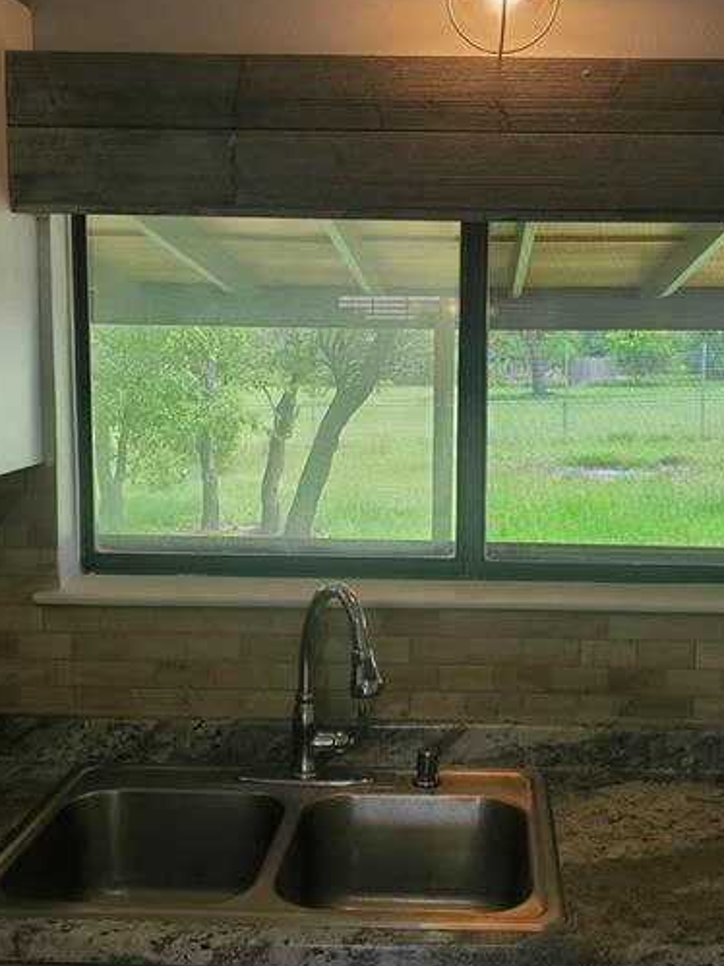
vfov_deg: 46.8
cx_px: 455
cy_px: 515
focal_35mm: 40
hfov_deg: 35.7
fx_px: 1116
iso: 50
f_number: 2.4
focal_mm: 4.3
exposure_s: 1/138
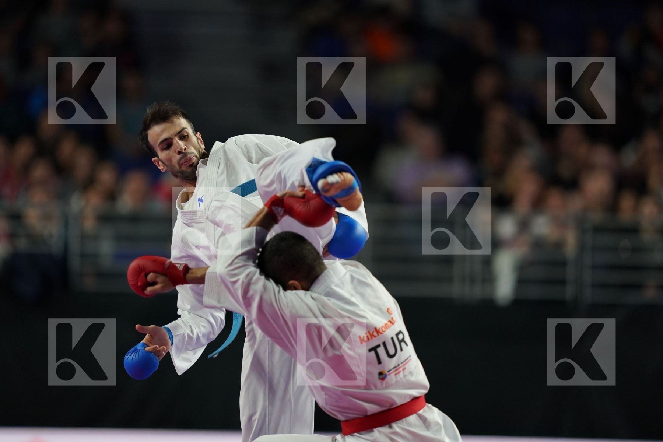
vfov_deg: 3.4
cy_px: 221
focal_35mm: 400
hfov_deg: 5.2
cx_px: 332
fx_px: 7366
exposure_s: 1/1000
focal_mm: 400
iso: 1600
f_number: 2.8
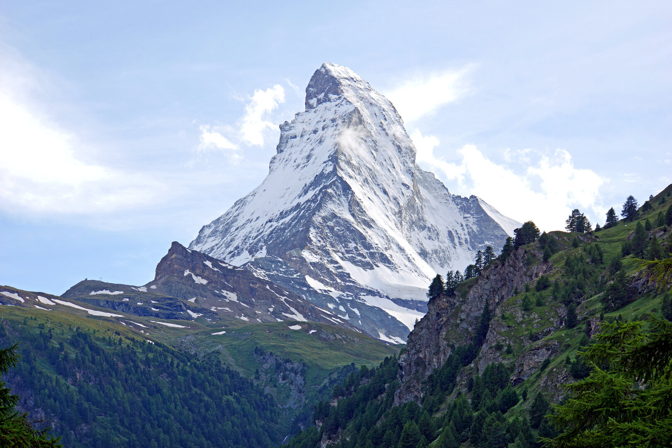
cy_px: 224
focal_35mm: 108
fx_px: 2016
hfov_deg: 18.9
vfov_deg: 12.7
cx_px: 336
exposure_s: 1/125
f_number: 6.3
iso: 100
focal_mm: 72
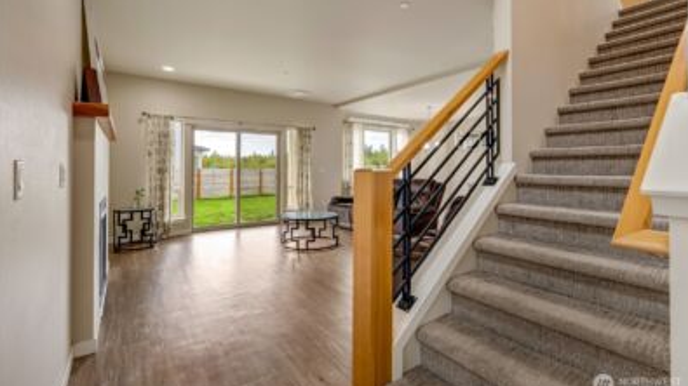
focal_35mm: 18
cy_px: 168
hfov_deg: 94.2
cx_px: 345
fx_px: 320
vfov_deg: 62.1
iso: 400
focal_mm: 16.5
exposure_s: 1/640
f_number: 9
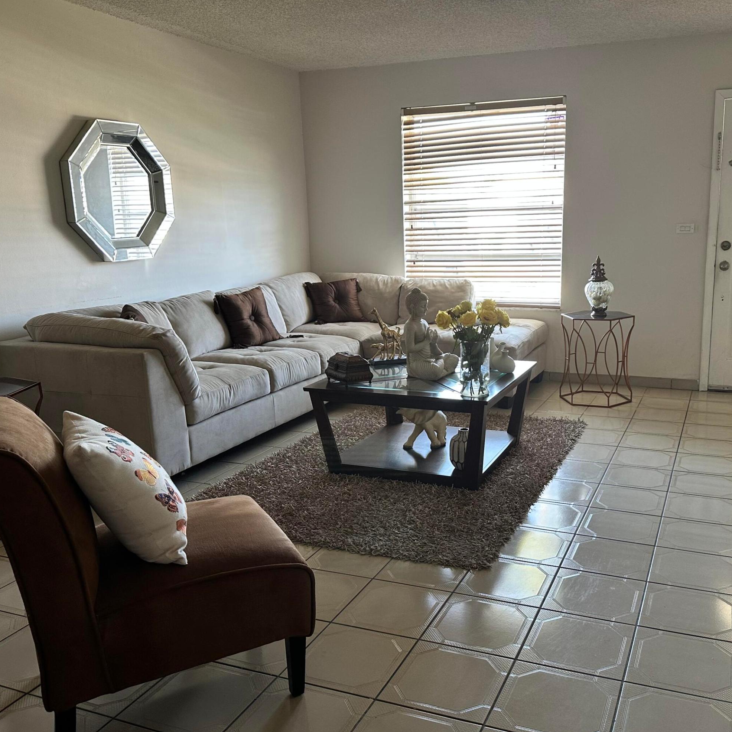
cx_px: 436
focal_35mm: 31
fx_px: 742
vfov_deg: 52.5
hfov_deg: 52.2
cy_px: 370
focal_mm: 6.86
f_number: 1.78
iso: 160
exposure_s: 1/60
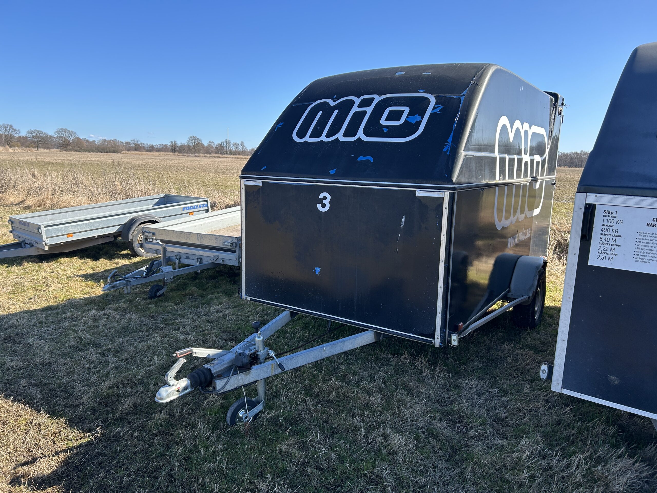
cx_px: 328
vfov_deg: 53.1
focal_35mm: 26
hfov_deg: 67.3
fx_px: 493
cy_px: 246
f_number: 1.5
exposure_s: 1/1553
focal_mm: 5.7
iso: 50
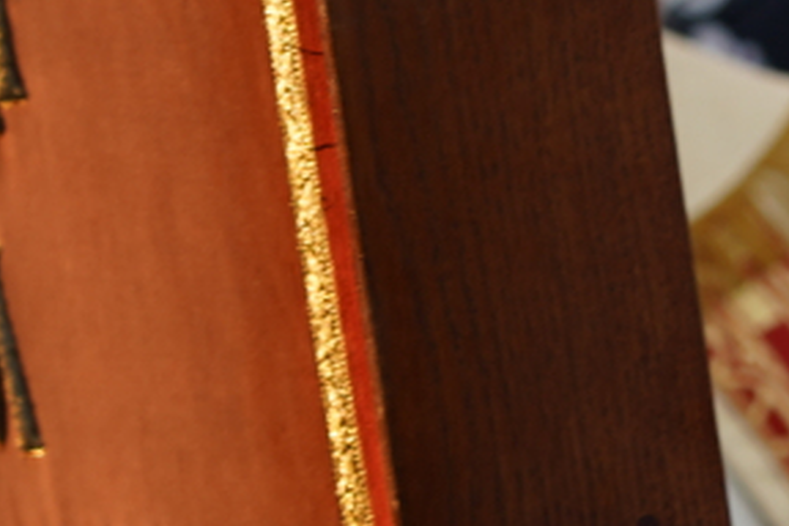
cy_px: -141
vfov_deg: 3.9
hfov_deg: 5.8
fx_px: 7714
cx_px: 1181
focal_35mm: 352
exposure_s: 1/160
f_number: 4
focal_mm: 78
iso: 200
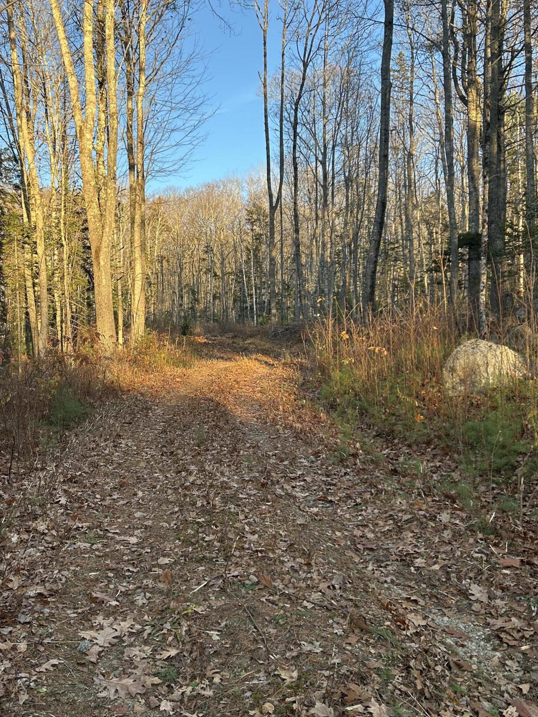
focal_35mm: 32
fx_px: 663
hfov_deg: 43.9
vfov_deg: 56.8
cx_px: 214
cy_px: 360
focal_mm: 5.7
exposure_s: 1/509
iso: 50
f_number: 1.5
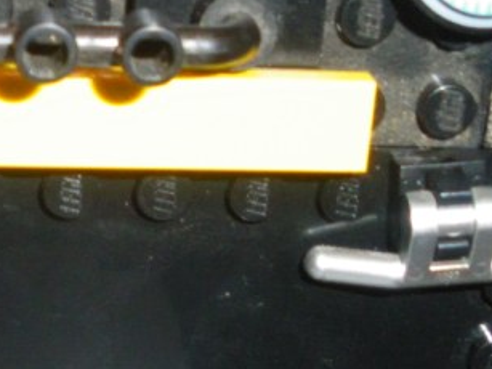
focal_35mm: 120
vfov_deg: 12.3
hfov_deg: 15.9
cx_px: -61
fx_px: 1705
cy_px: 193
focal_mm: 6.3
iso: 400
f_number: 3.5
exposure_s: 1/50
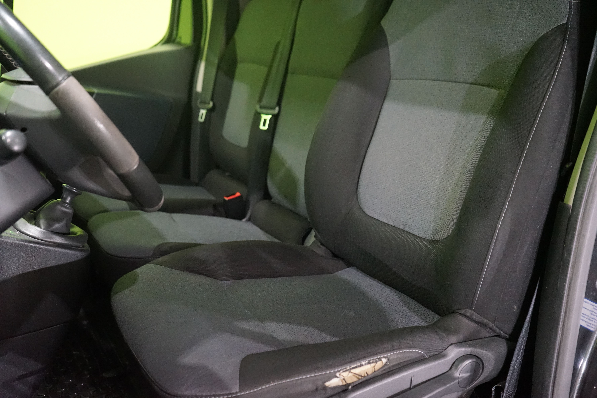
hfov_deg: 48.5
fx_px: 663
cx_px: 298
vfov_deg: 33.4
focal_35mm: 40
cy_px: 199
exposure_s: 1/50
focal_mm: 40
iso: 6400
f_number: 4
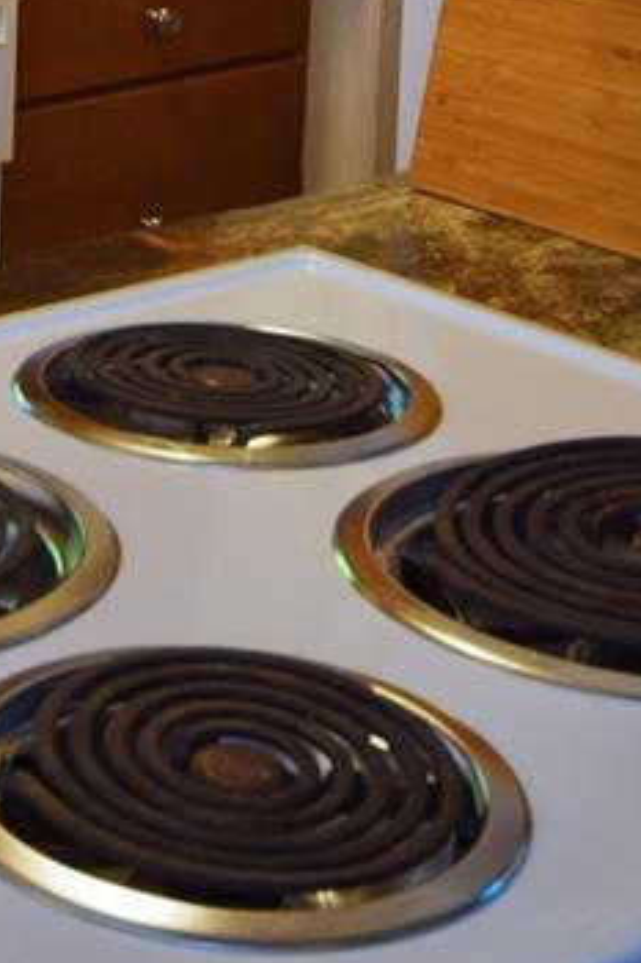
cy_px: -413
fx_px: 2753
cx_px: -190
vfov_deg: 18.0
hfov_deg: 12.8
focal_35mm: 103
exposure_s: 1/15
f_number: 5.6
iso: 200
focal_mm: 20
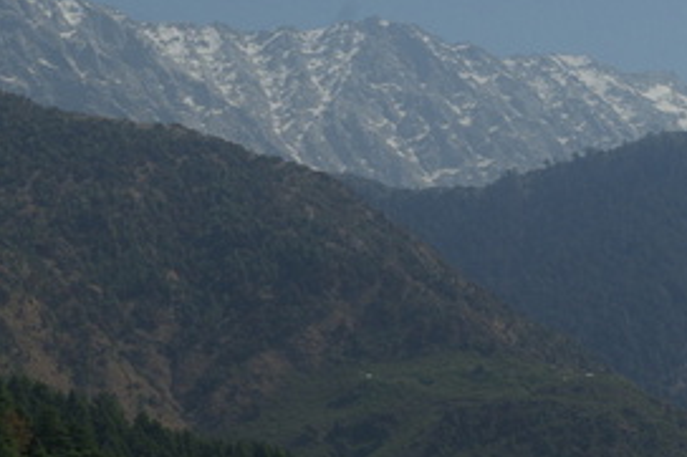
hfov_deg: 10.6
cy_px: 135
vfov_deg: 7.1
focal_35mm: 194
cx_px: 260
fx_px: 3703
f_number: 9.5
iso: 100
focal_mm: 55
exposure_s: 1/125
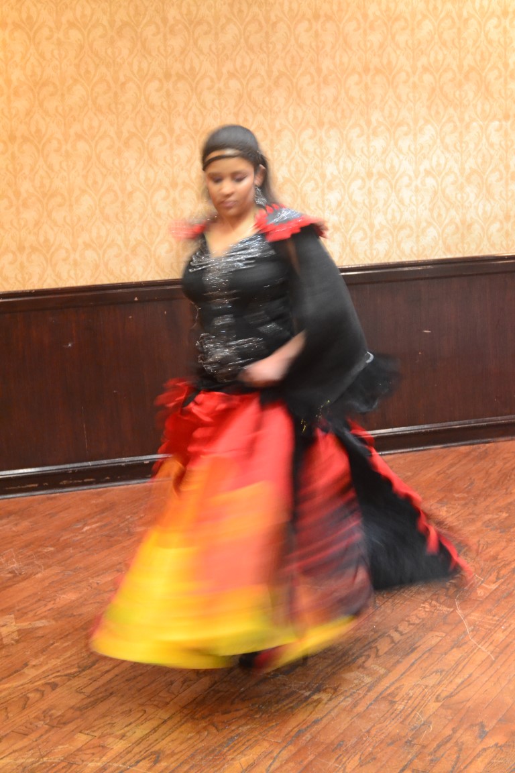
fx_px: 1287
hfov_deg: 22.6
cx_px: 258
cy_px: 386
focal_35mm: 60
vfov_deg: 33.4
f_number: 5.3
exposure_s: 1/8
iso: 3200
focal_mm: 40
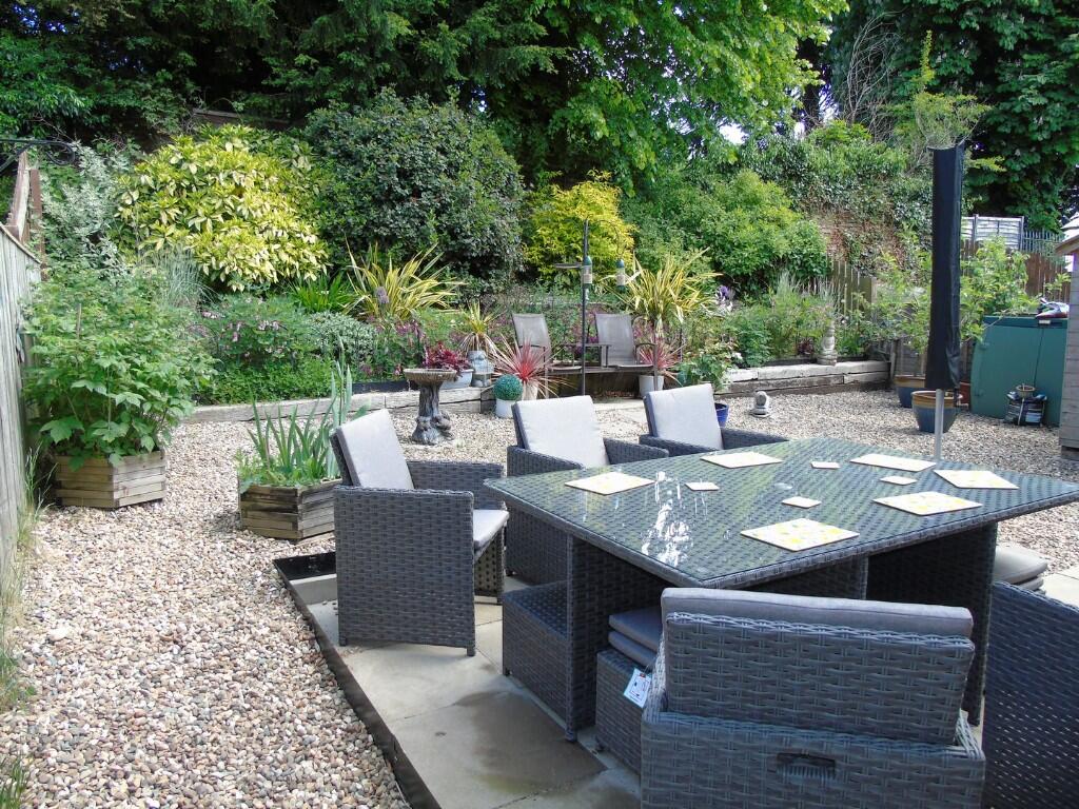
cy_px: 404
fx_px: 779
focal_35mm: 25
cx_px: 540
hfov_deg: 69.4
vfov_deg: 54.9
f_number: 3.4
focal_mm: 4.4
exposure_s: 1/125
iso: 80
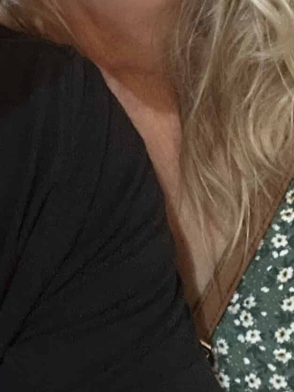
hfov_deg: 15.8
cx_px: 4
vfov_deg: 19.3
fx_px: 1042
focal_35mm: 92
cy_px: -152
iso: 320
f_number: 1.9
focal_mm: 2.7
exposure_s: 1/30
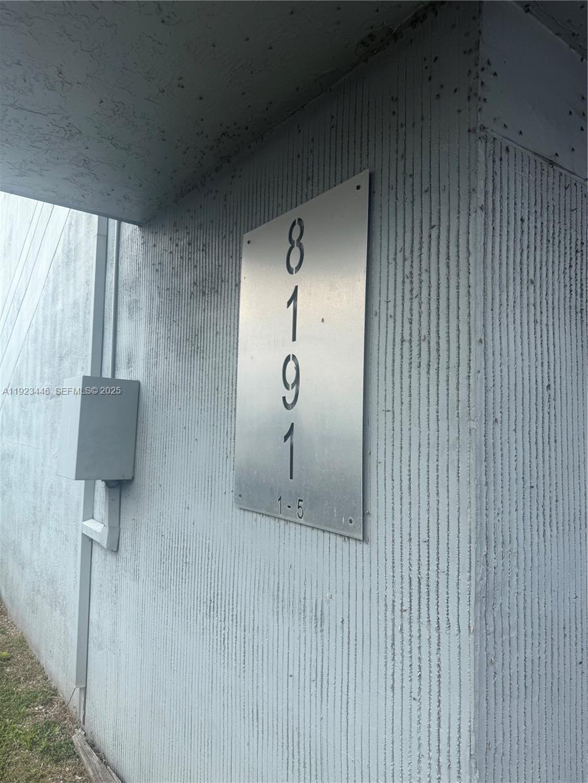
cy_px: 392
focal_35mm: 24
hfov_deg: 56.8
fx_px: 544
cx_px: 294
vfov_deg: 71.6
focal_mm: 6.76
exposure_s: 1/1385
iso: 80
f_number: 1.78
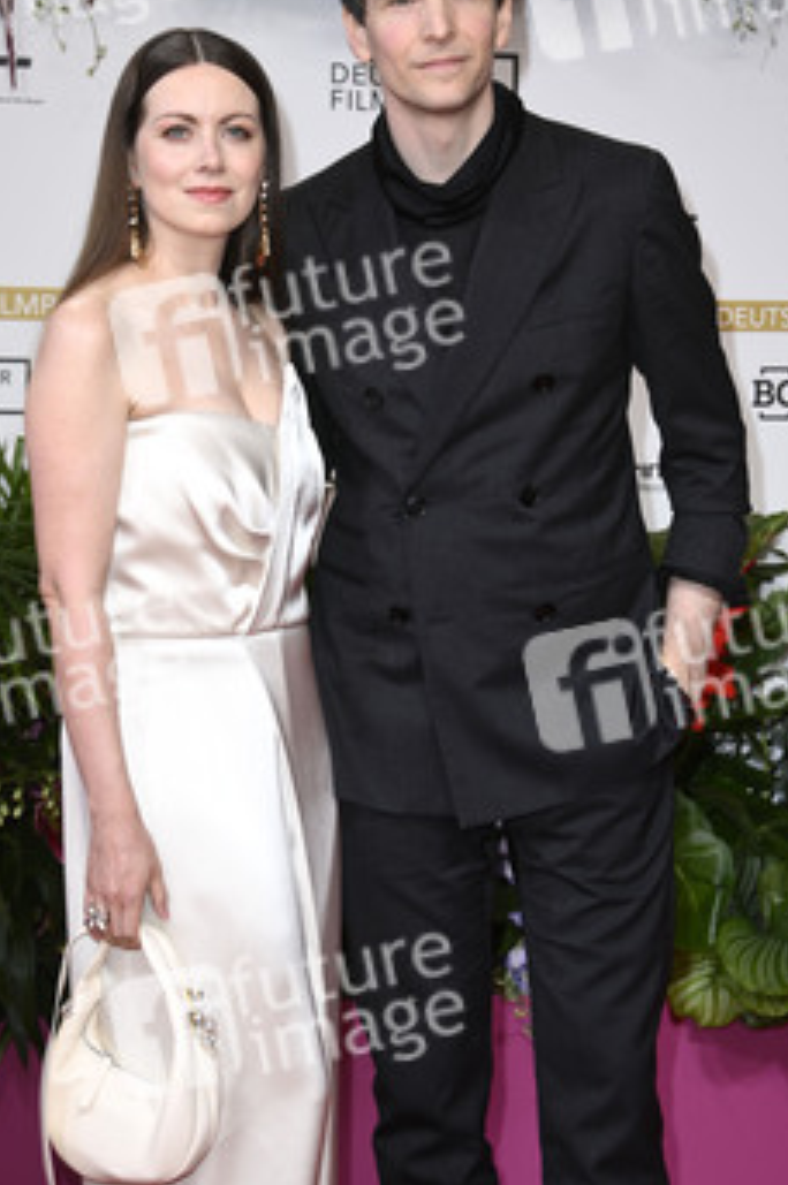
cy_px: 497
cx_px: 387
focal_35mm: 91
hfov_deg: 15.0
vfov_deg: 22.4
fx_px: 2994
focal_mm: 78
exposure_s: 1/250
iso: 500
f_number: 5.6
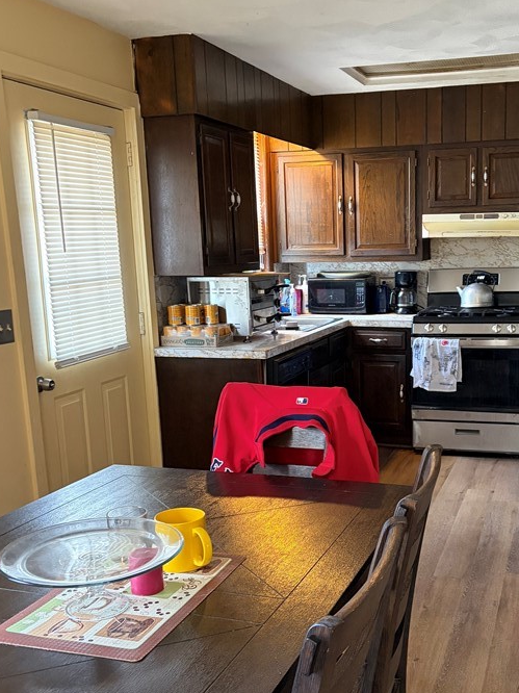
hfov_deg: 35.5
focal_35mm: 40
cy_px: 406
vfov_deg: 46.6
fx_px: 800
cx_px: 353
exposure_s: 1/60
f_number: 1.6
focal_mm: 5.96
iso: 500
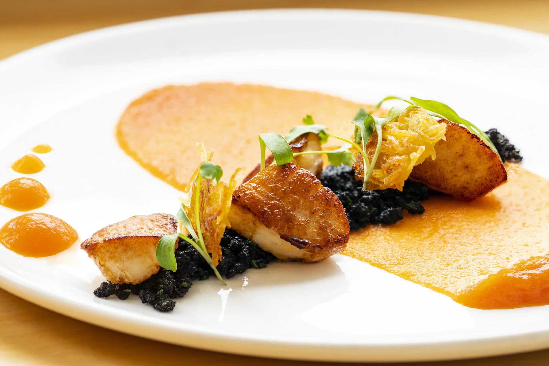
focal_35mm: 286
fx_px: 4369
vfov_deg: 4.8
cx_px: 274
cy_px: 183
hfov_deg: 7.2
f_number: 6.3
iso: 100
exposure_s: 1/25
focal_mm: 191
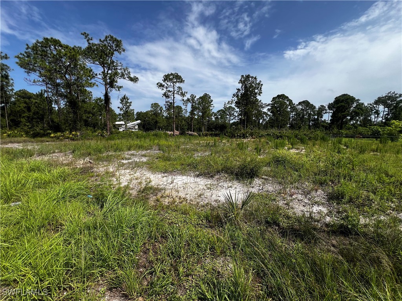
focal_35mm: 13
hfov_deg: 106.2
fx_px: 151
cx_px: 201
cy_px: 150
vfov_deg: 89.9
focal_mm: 1.57
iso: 32
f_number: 1.8
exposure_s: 1/1946
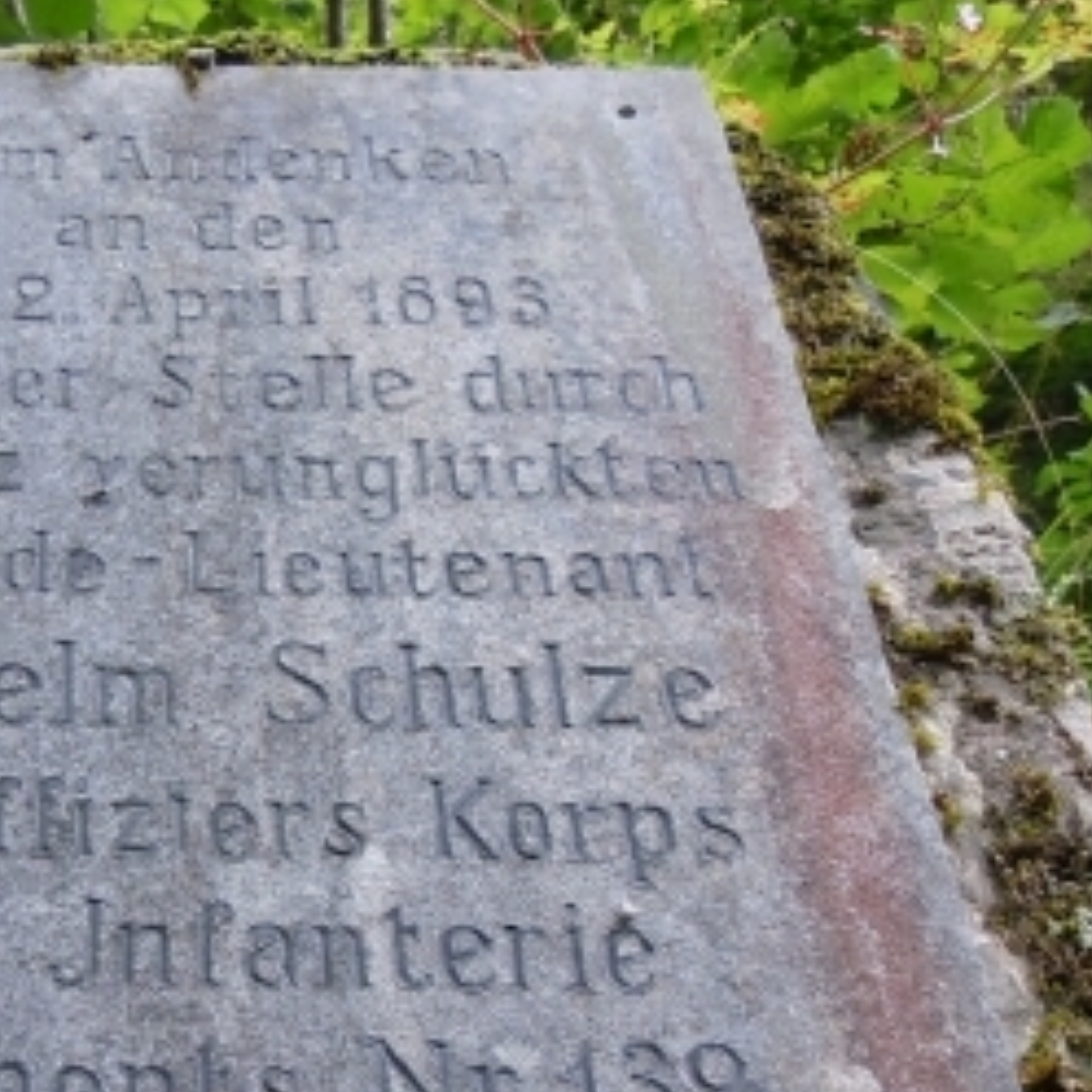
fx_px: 2284
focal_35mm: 64
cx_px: 149
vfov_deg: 26.7
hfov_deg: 26.2
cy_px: 750
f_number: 3.5
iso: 160
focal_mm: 5.4
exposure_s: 1/60
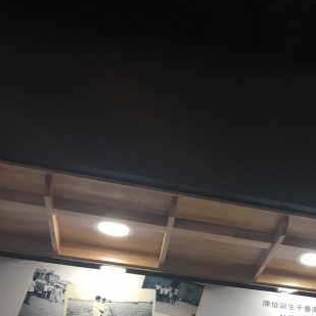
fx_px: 599
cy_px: 264
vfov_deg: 28.7
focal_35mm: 58
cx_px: 341
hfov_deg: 27.3
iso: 32
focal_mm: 4.15
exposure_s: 1/33
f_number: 2.2
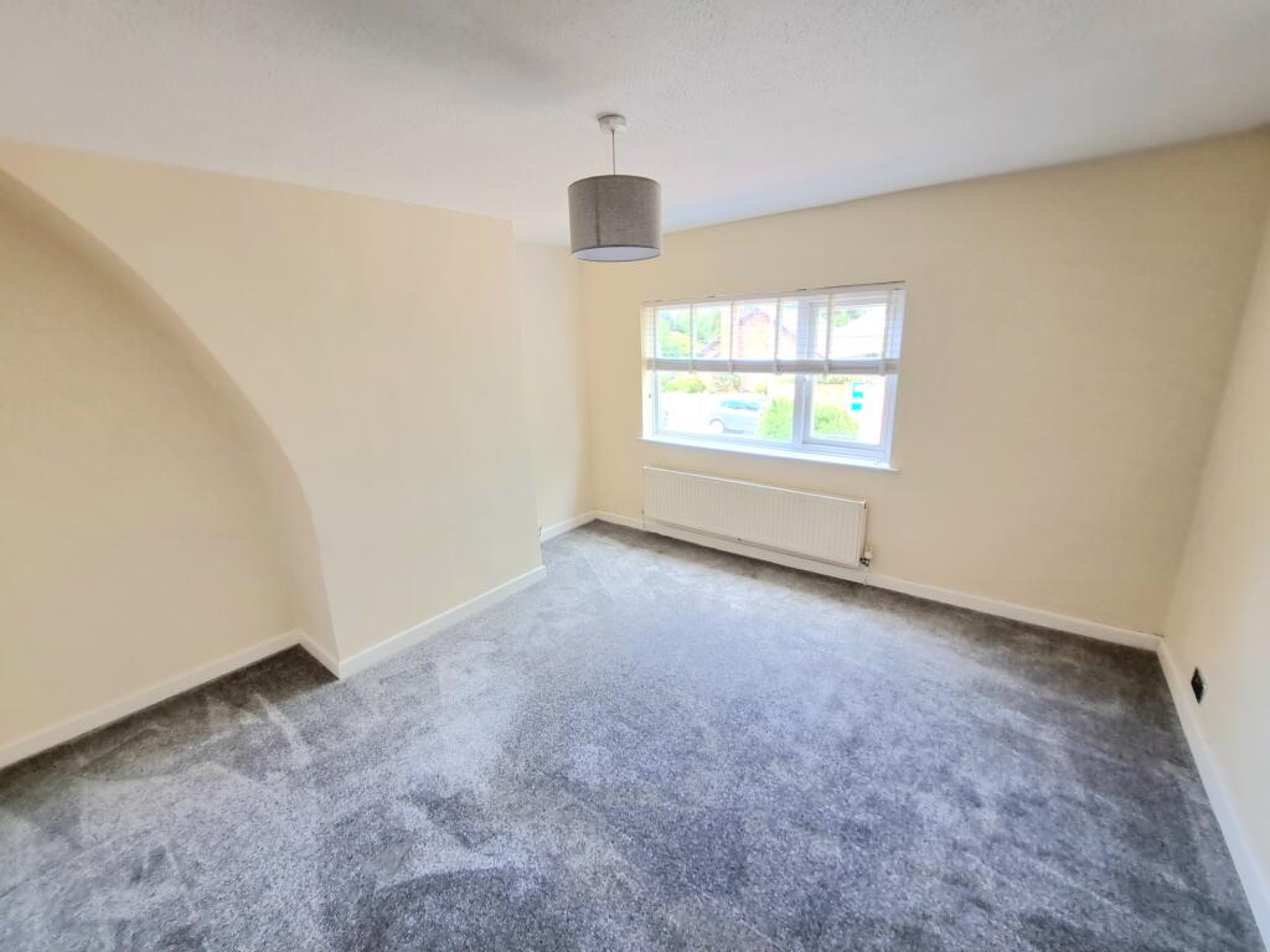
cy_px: 476
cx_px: 635
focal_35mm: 13
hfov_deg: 106.2
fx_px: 477
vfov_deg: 89.9
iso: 64
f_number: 2.2
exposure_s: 1/50
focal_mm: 1.74
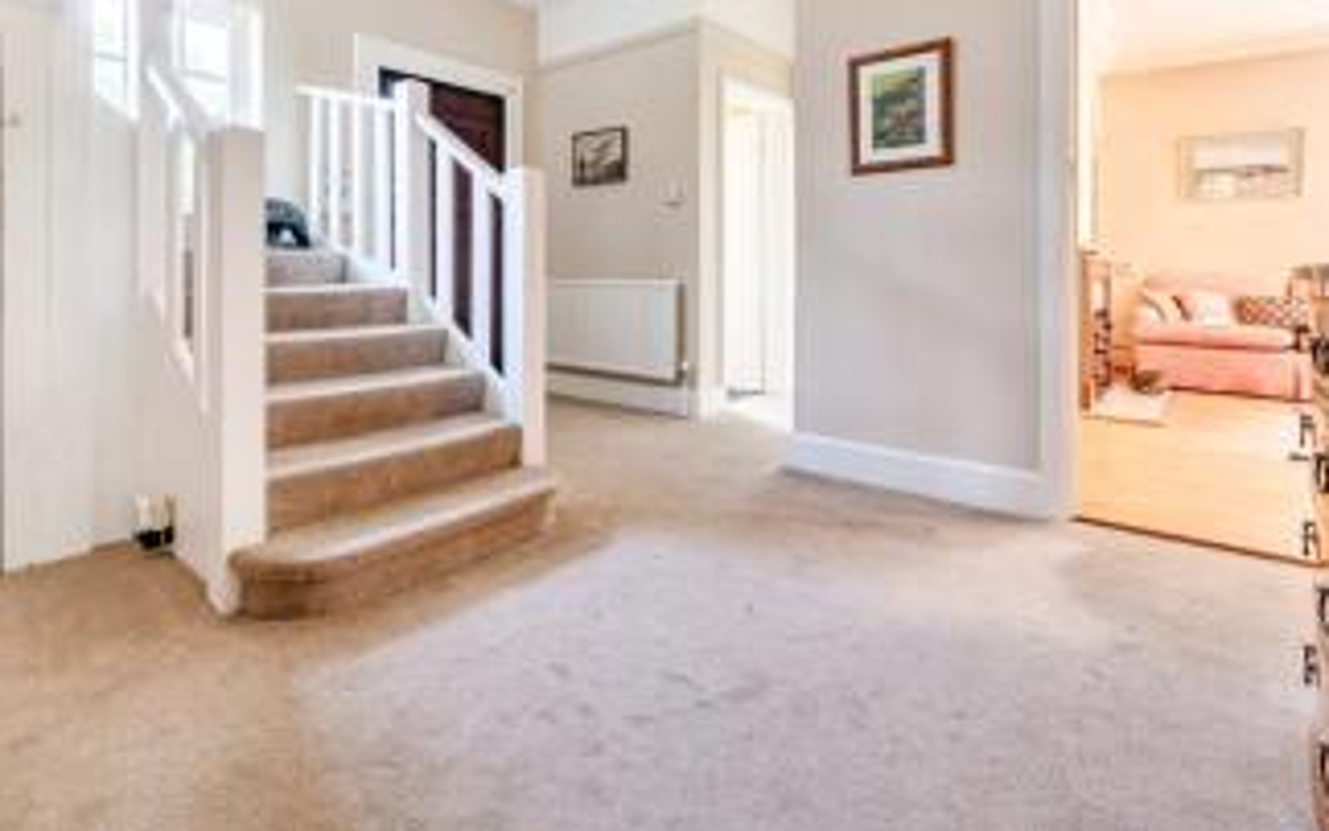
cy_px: 290
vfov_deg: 63.7
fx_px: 652
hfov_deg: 90.2
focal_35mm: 18
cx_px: 547
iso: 100
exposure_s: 1/5
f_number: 8
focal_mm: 12
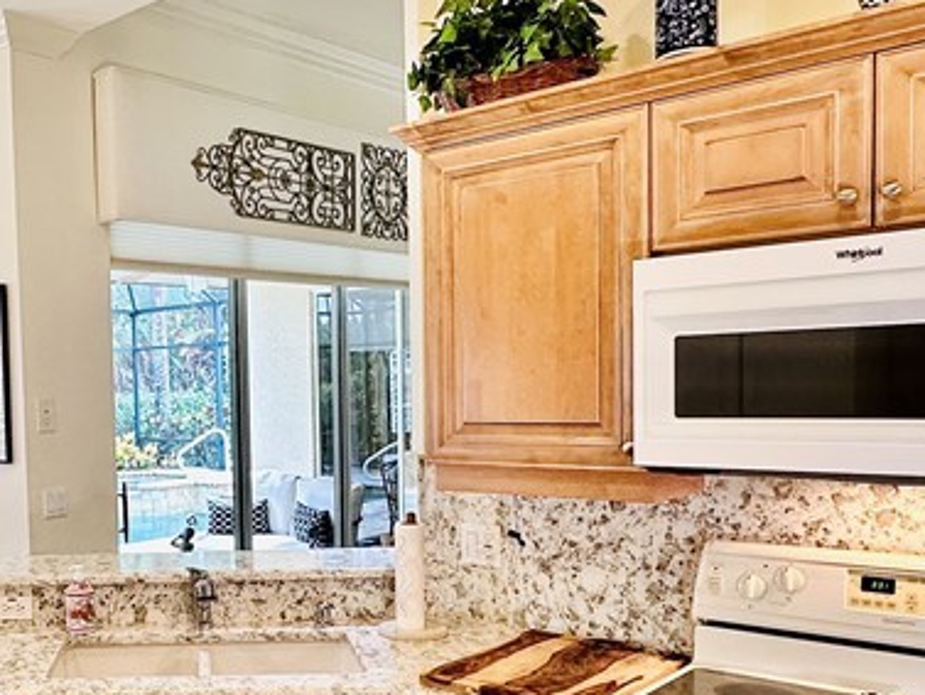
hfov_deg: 45.7
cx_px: 150
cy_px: 445
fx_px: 1016
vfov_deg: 37.5
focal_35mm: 38
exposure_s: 1/60
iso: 160
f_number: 2.2
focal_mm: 2.22
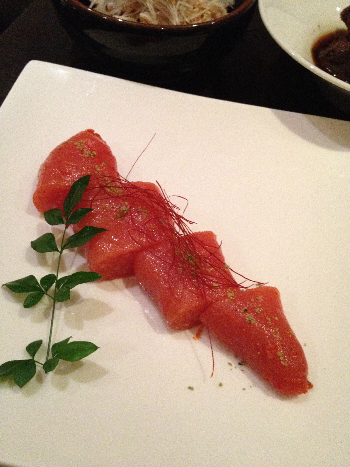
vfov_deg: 52.6
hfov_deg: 40.7
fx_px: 472
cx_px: 175
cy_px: 234
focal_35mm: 35
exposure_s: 1/15
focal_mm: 4.28
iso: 500
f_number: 2.4
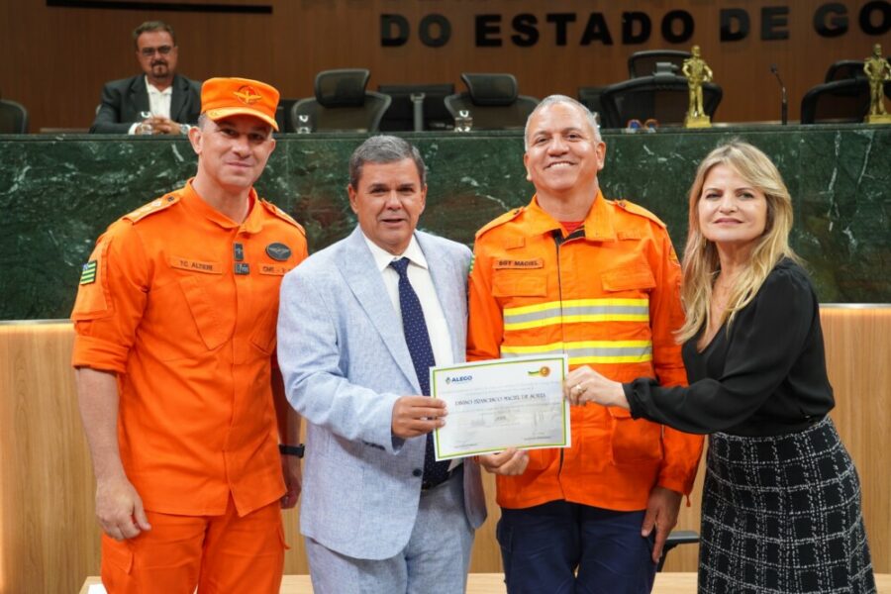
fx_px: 1163
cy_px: 297
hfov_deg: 41.9
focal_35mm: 47
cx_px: 446
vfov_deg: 28.6
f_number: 5
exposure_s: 1/160
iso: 1250
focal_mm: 47
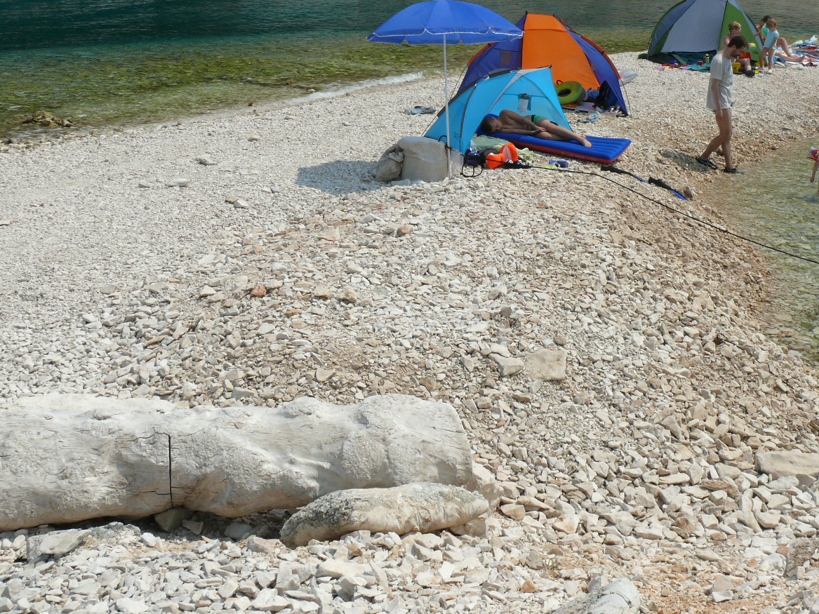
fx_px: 1136
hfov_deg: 39.4
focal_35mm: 48
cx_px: 513
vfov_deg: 30.0
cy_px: 202
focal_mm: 7.4
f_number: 5.6
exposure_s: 1/320
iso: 100
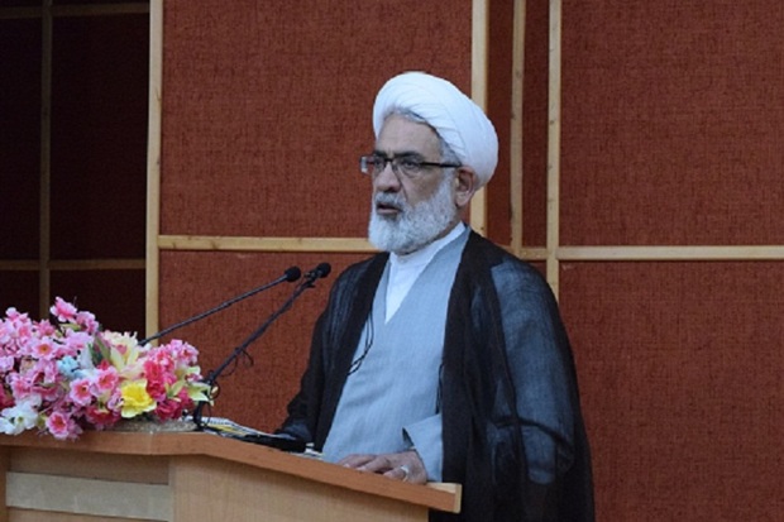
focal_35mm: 82
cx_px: 392
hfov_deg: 24.6
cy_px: 261
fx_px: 1796
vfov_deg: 16.5
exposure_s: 1/60
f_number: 5.6
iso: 4500
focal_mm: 55
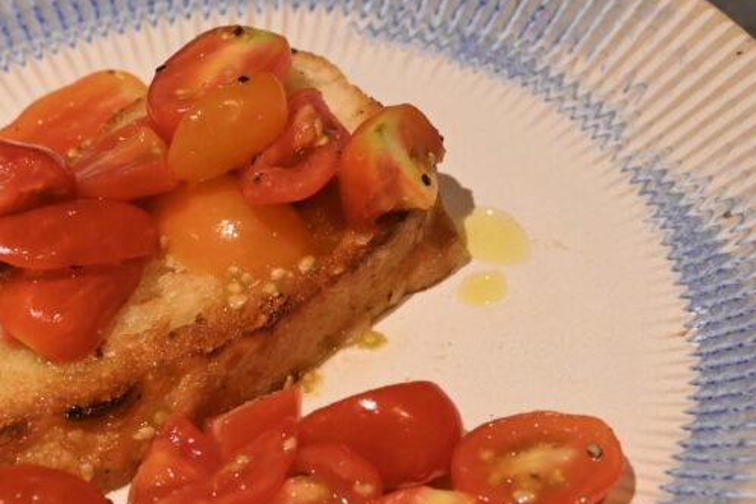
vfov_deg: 14.5
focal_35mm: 94
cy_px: 317
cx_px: 182
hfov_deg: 21.5
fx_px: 1974
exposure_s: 1/100
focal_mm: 26
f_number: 4.5
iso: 3200
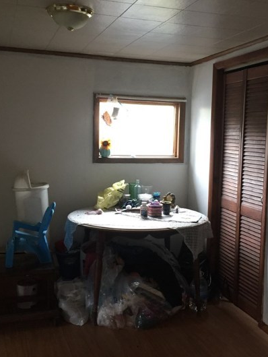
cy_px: 183
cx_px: 153
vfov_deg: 44.8
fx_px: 433
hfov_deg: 34.3
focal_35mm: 42
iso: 125
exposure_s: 1/30
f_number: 2.2
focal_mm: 4.15
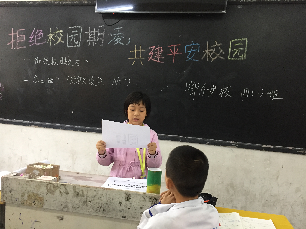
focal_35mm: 29
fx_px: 256
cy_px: 114
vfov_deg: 48.2
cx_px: 153
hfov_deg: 61.7
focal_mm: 4.15
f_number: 2.2
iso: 200
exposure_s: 1/33
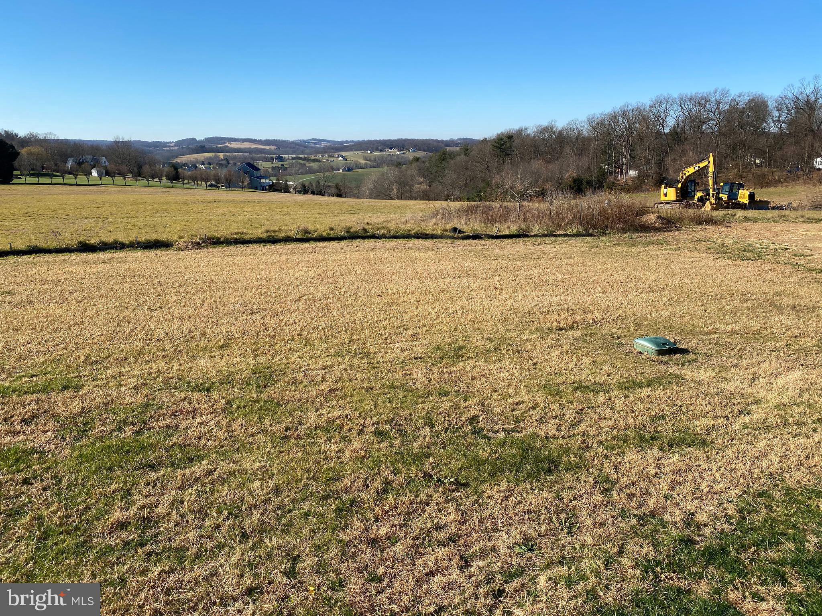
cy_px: 308
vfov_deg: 53.1
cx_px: 411
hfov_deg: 67.3
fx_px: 617
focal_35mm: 26
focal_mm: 4.25
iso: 32
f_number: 1.8
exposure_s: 1/2410
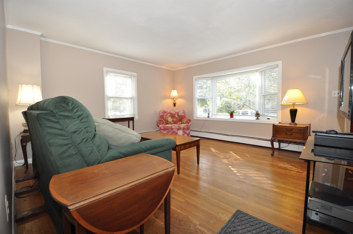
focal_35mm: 15
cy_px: 117
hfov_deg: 100.5
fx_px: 147
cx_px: 176
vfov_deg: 77.2
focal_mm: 10
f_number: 4
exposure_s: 1/60
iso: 640
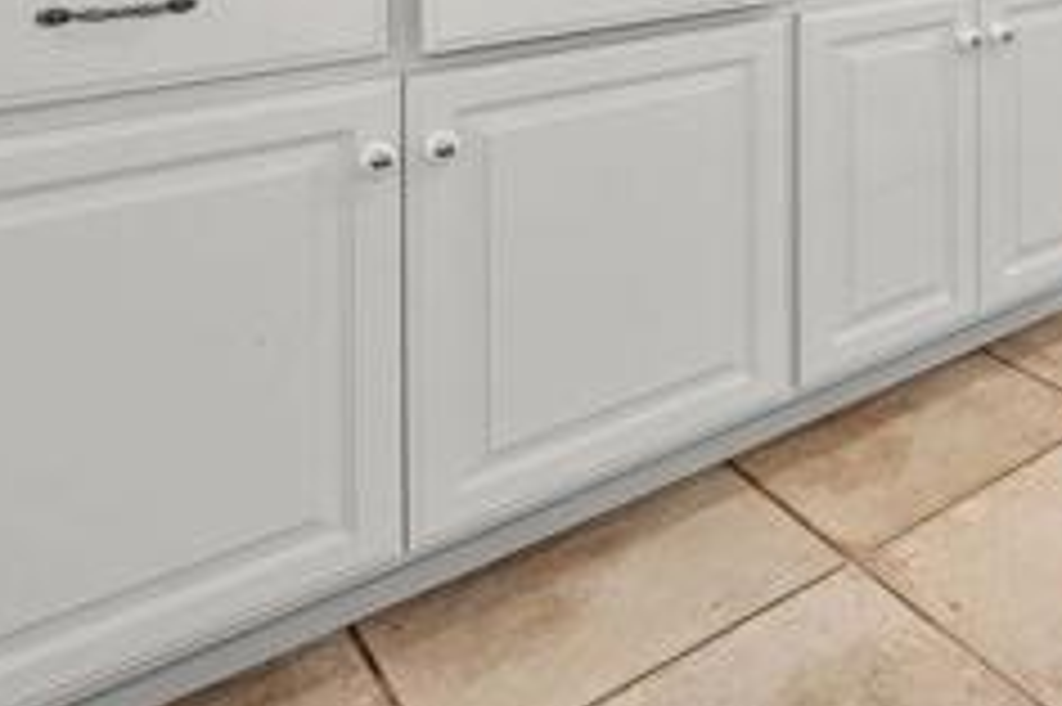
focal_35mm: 38
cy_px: -171
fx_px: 1120
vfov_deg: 29.4
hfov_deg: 39.9
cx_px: 1202
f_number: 7.1
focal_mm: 14
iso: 100
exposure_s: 1/4
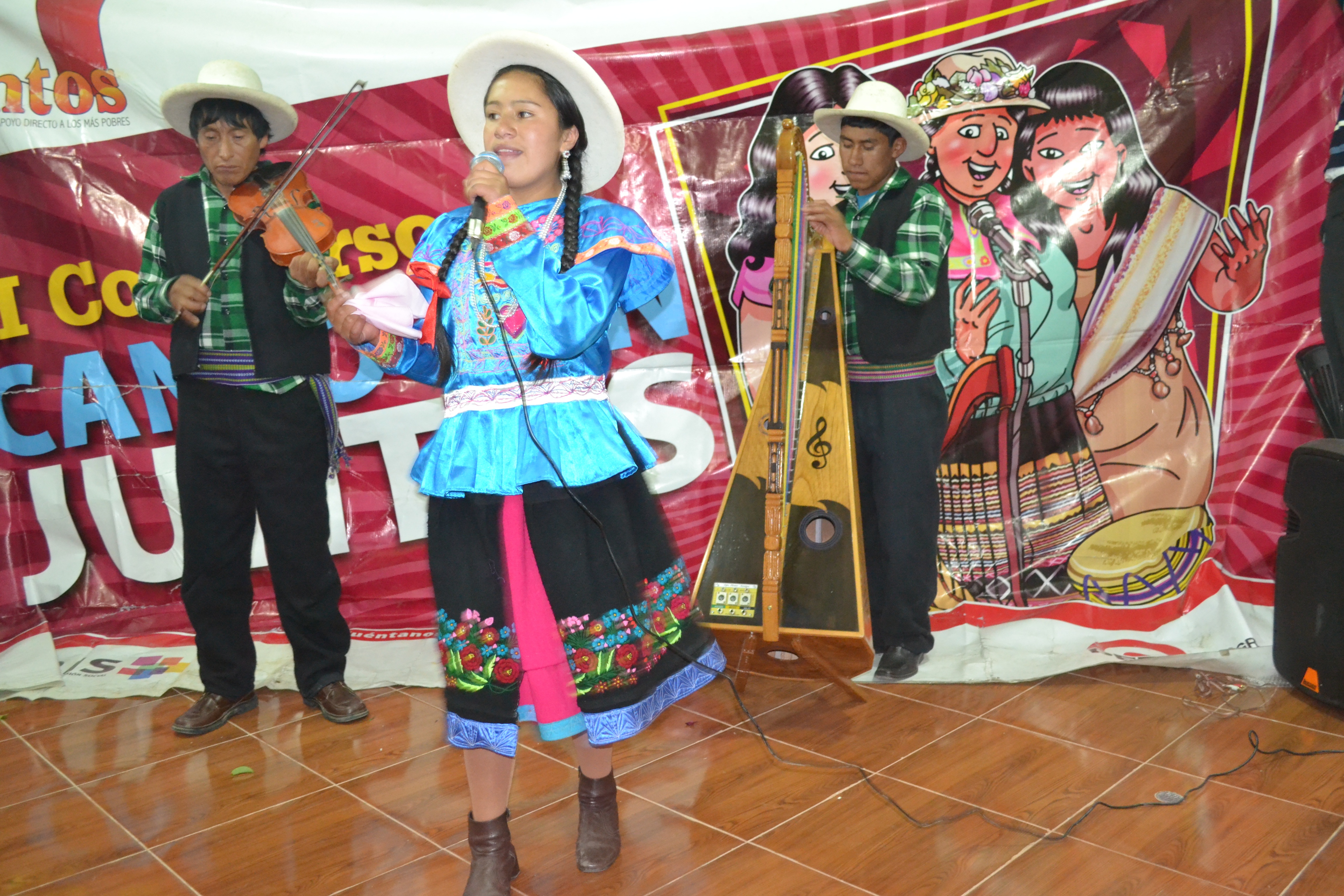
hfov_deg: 57.2
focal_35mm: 33
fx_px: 1232
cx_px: 672
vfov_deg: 40.0
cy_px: 448
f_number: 3.8
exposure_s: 1/25
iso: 3200
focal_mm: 22
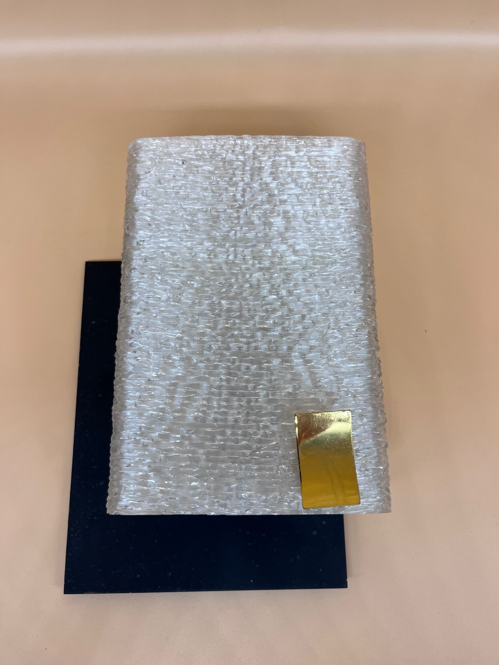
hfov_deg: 53.1
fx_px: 500
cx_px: 250
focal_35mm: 26
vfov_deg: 67.3
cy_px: 332
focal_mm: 5.1
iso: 50
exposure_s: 1/295
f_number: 1.6
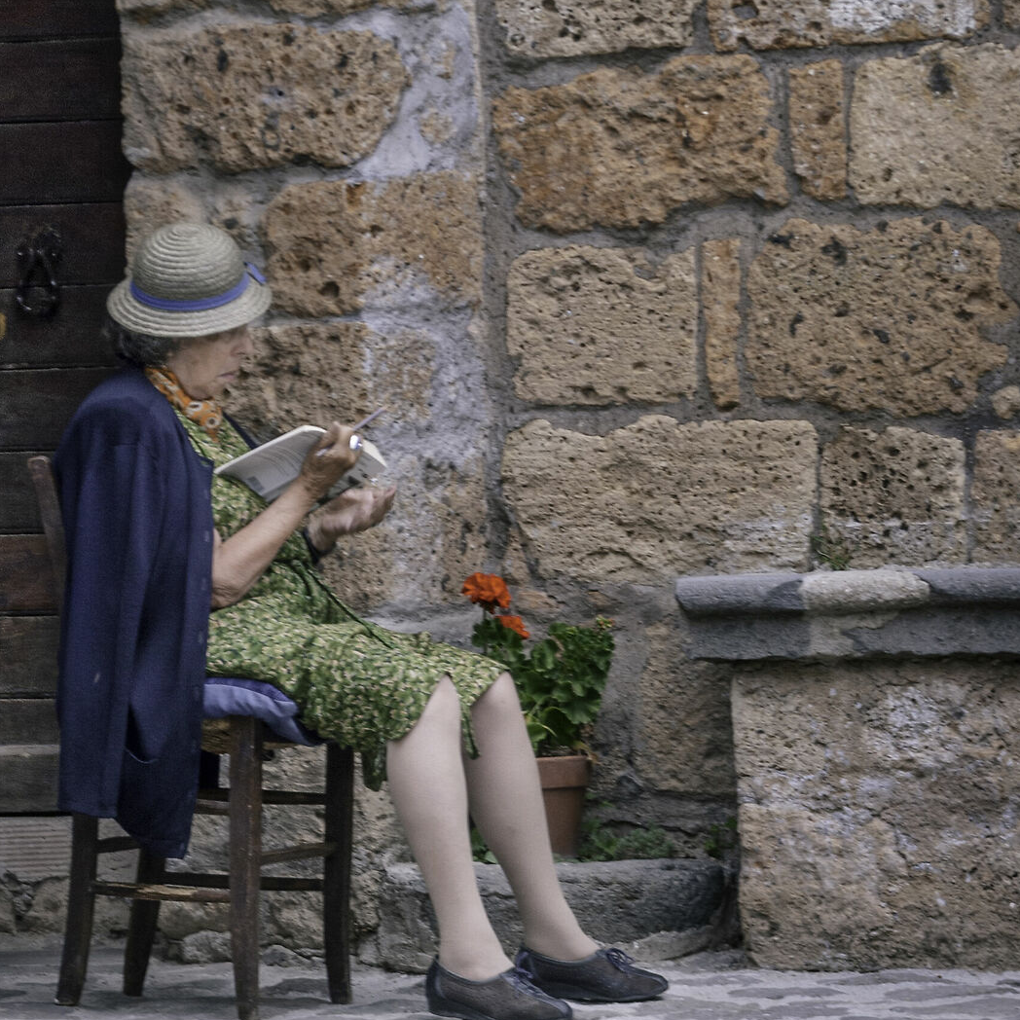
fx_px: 7601
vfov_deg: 7.7
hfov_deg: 7.7
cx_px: 312
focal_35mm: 228
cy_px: 207
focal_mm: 78
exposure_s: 1/40
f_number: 8
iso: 100
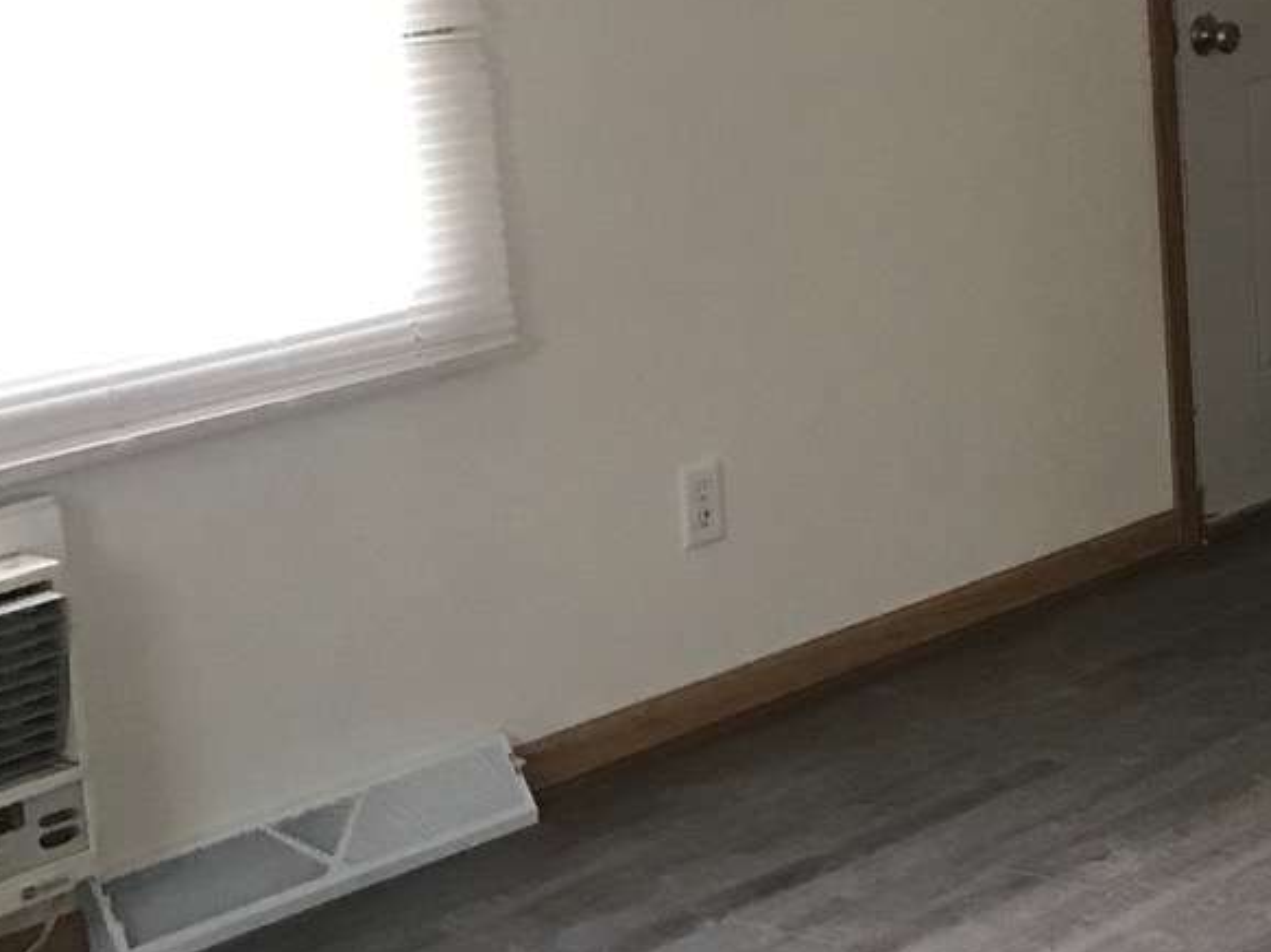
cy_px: 378
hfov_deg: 17.7
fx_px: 3560
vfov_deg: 15.2
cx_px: 2011
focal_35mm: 97
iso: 50
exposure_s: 1/15
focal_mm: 3.99
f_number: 1.8
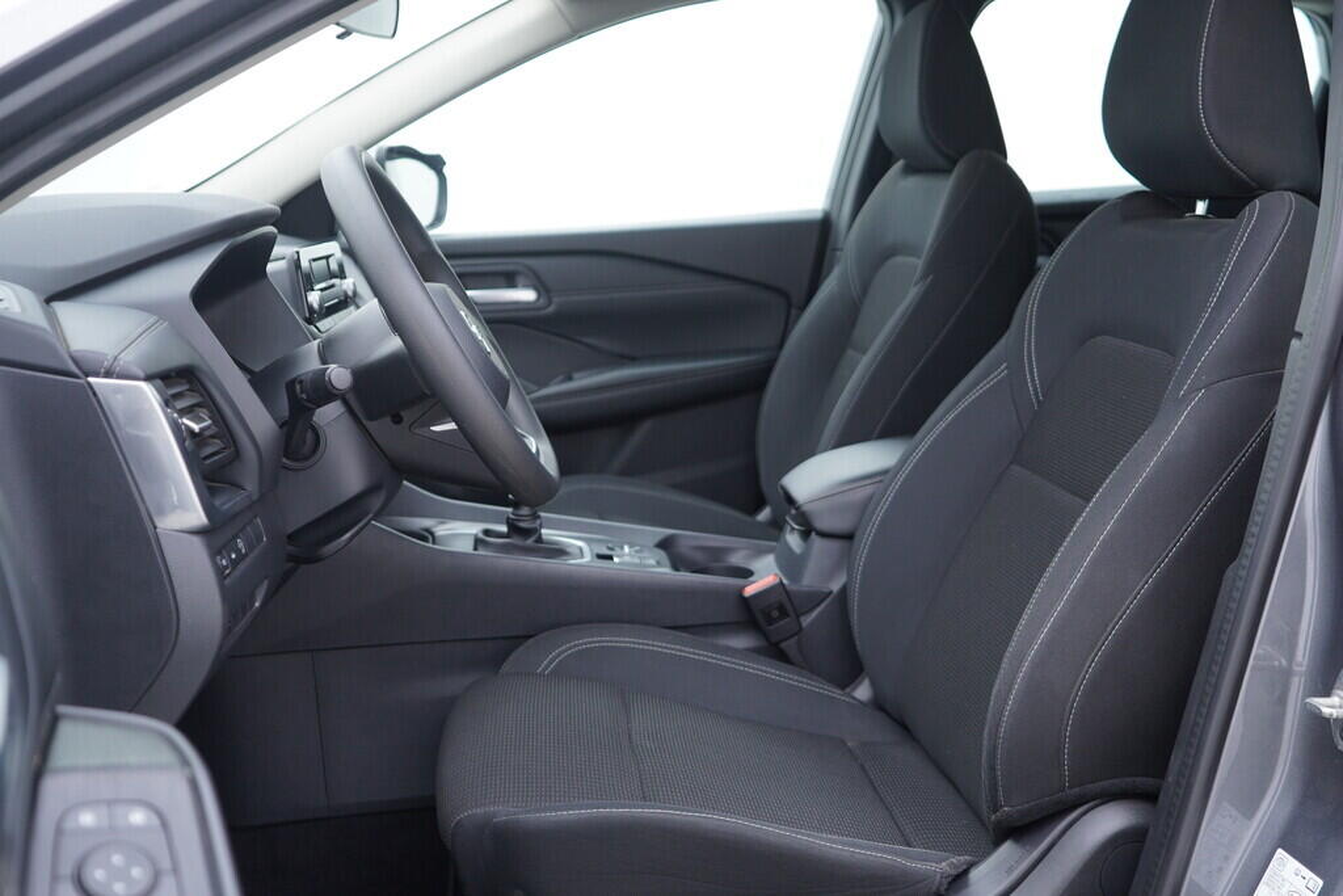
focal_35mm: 36
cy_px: 448
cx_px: 672
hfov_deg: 53.1
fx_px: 1343
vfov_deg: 36.9
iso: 200
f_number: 2.8
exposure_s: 1/40
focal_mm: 24
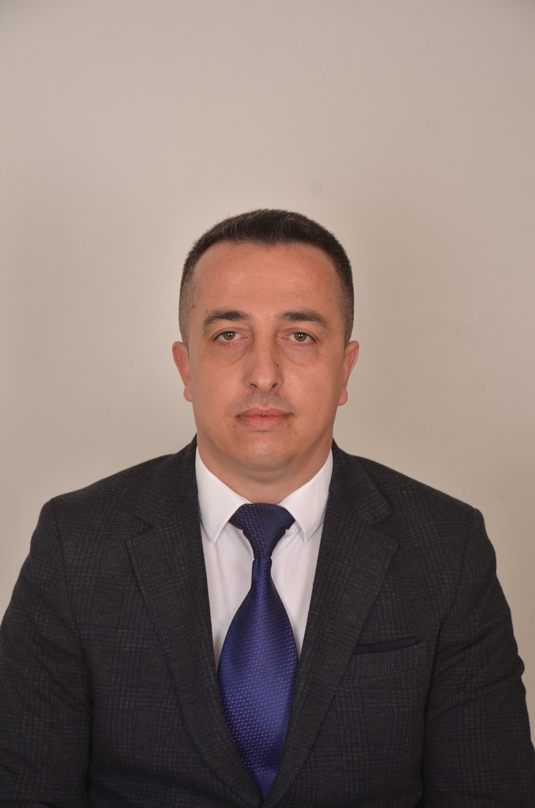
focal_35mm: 99
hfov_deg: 13.8
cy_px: 404
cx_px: 268
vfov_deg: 20.7
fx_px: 2217
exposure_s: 1/50
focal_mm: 66
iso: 160
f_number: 8
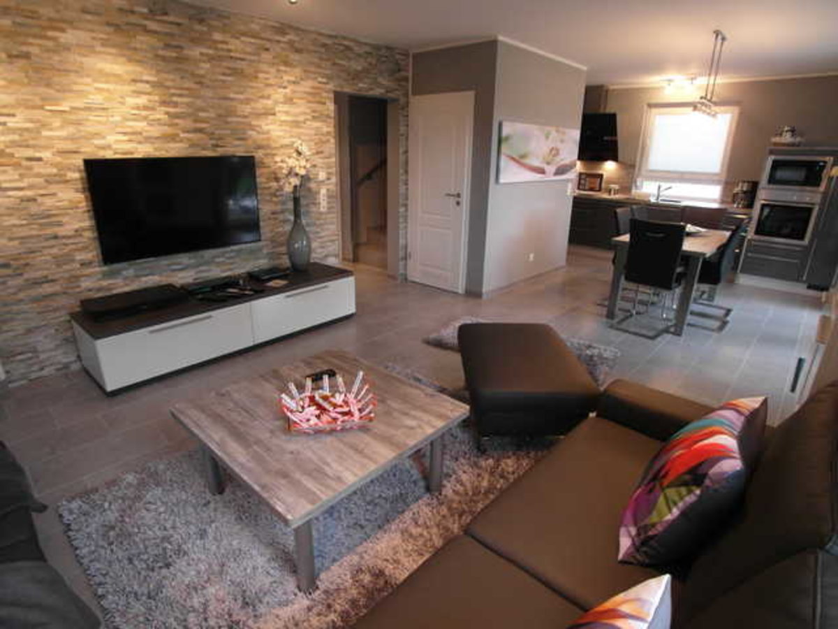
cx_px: 419
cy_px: 314
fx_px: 581
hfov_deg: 71.6
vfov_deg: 56.8
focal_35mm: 24
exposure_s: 1/30
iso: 200
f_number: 2.1
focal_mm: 5.2
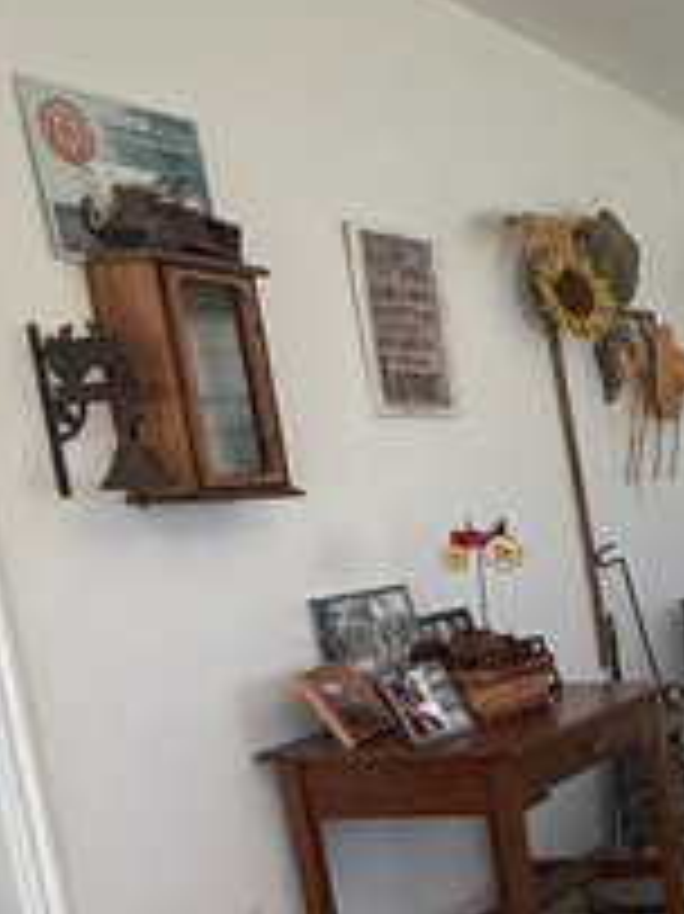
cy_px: 738
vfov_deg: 35.0
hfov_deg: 19.4
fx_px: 1398
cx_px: 1278
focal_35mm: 53
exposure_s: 1/120
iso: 200
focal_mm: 2.22
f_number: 2.2
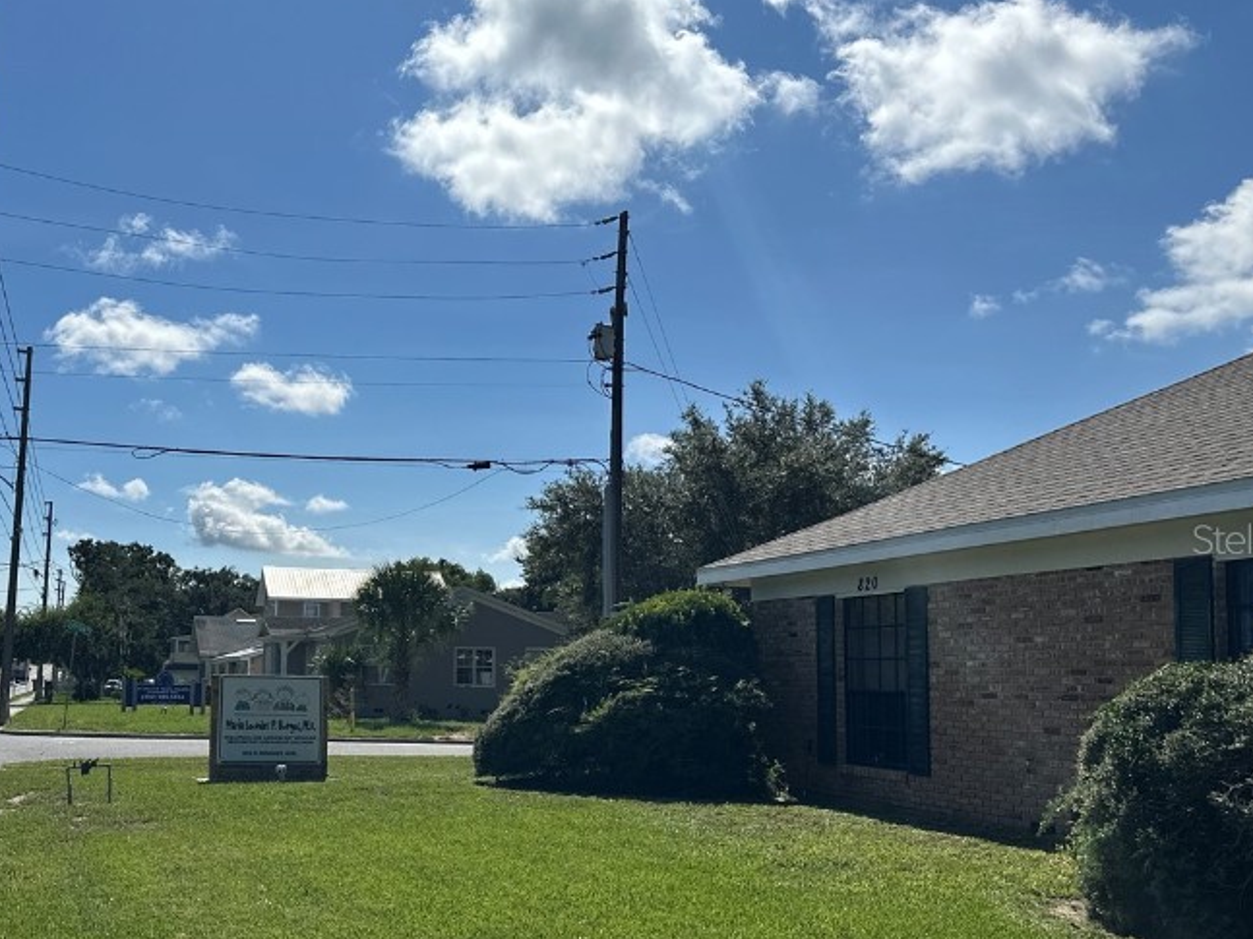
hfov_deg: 47.9
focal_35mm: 38
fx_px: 1375
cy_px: 538
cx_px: 383
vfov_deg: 37.6
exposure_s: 1/13699
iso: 100
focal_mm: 6.86
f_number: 1.78
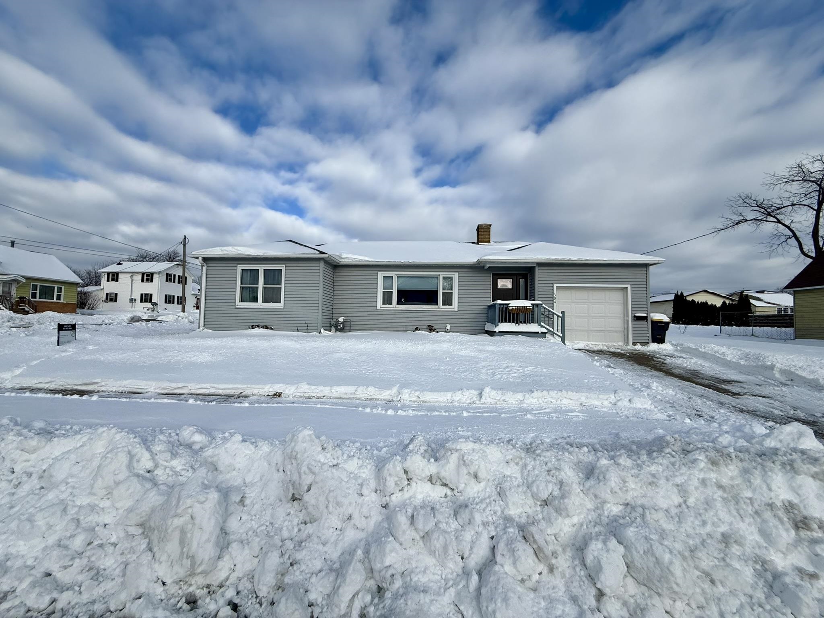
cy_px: 309
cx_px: 412
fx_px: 333
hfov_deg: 102.1
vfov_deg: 85.7
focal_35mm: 14
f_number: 2.2
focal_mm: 2.22
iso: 50
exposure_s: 1/3460
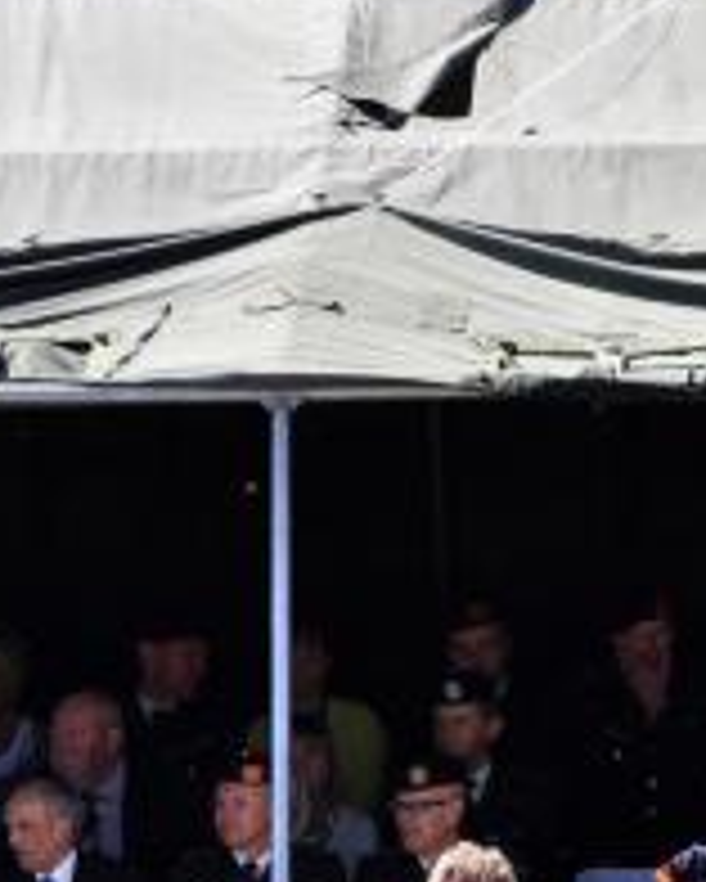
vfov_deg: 1.9
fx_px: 26177
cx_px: 935
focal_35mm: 1003
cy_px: 839
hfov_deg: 1.5
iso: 200
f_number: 9
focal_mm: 200
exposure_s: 1/250
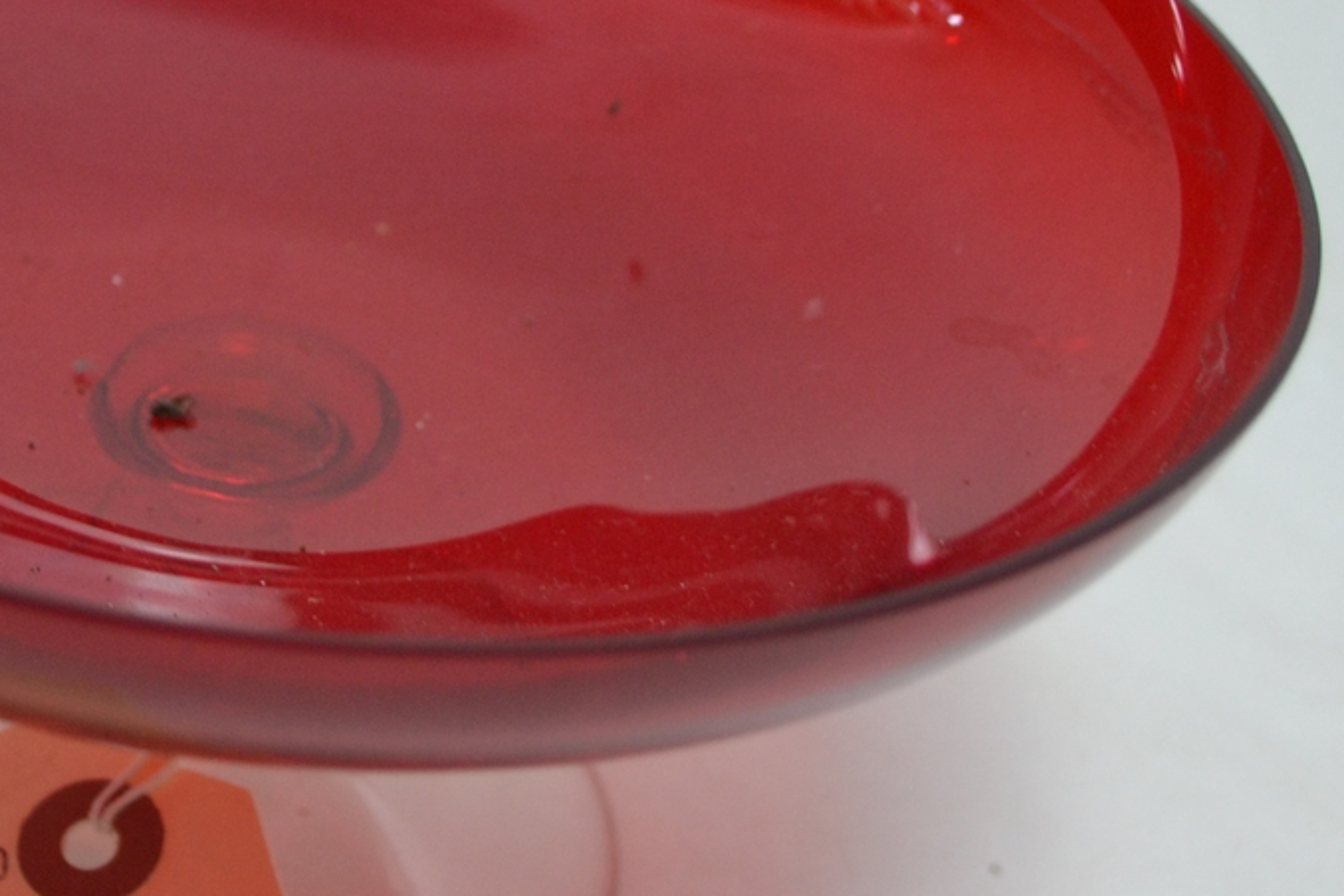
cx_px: 163
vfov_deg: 16.1
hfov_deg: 23.4
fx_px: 3173
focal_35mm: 85
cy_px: 435
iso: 500
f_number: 4
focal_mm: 24
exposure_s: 1/15
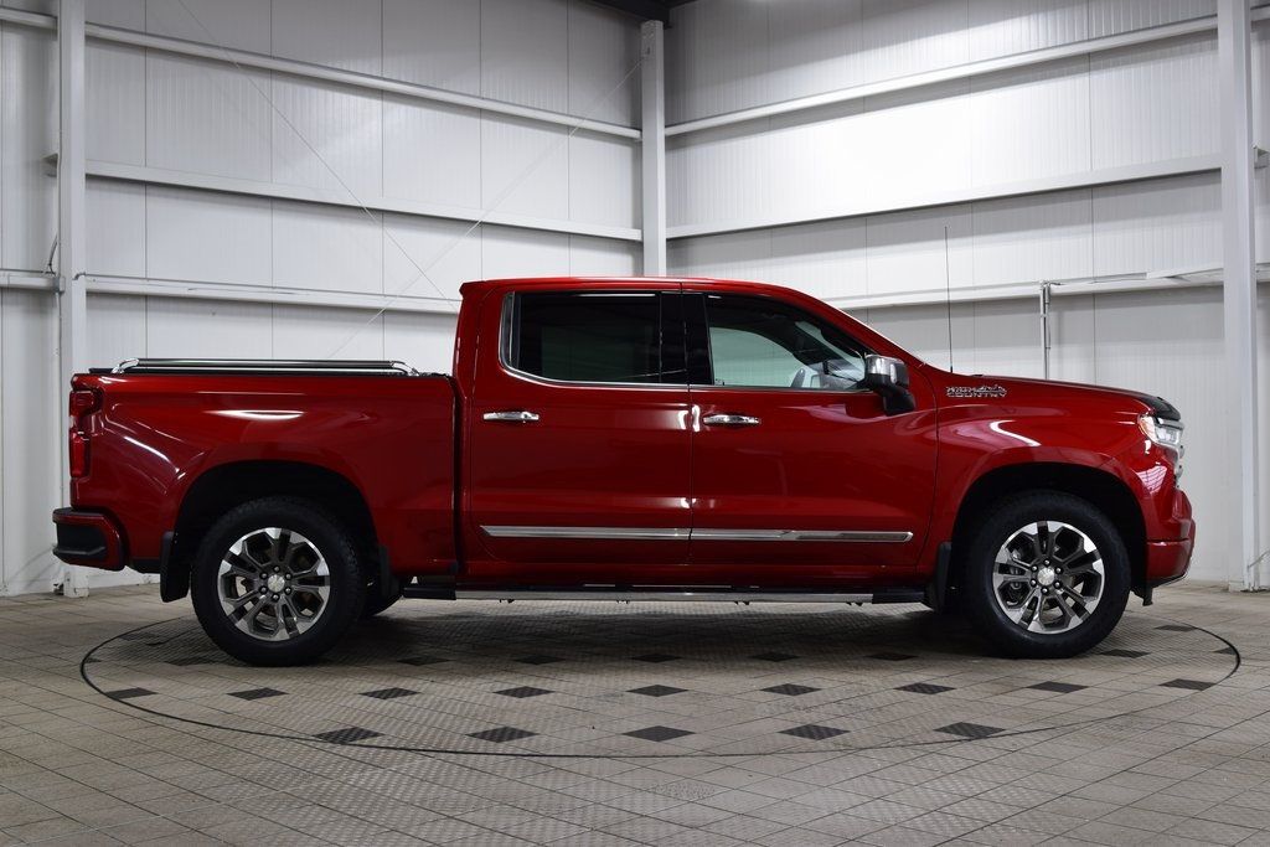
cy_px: 424
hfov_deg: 47.9
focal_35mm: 40
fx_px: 1429
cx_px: 635
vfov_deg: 33.0
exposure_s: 1/15
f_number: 6.3
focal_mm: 27
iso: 400
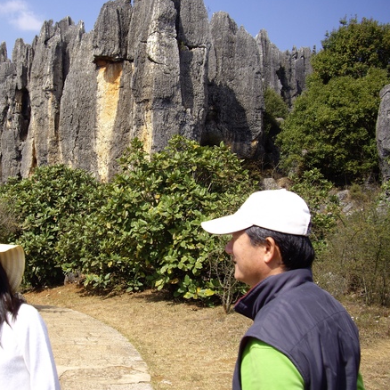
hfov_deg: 36.5
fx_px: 586
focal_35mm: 46
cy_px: 196
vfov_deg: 36.8
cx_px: 140
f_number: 8
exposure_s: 1/100
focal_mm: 7.9
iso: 64
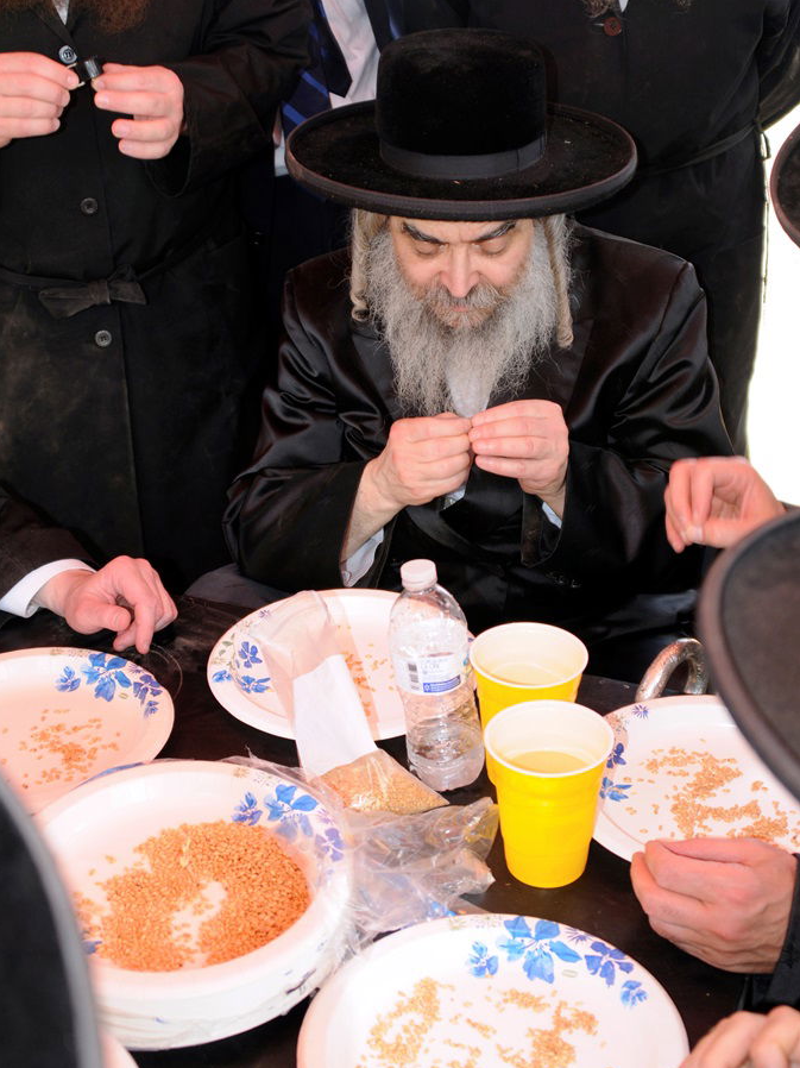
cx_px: 397
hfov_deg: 31.5
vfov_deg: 41.2
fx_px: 1418
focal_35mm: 46
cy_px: 492
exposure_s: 1/100
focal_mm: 28
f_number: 3.5
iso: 250
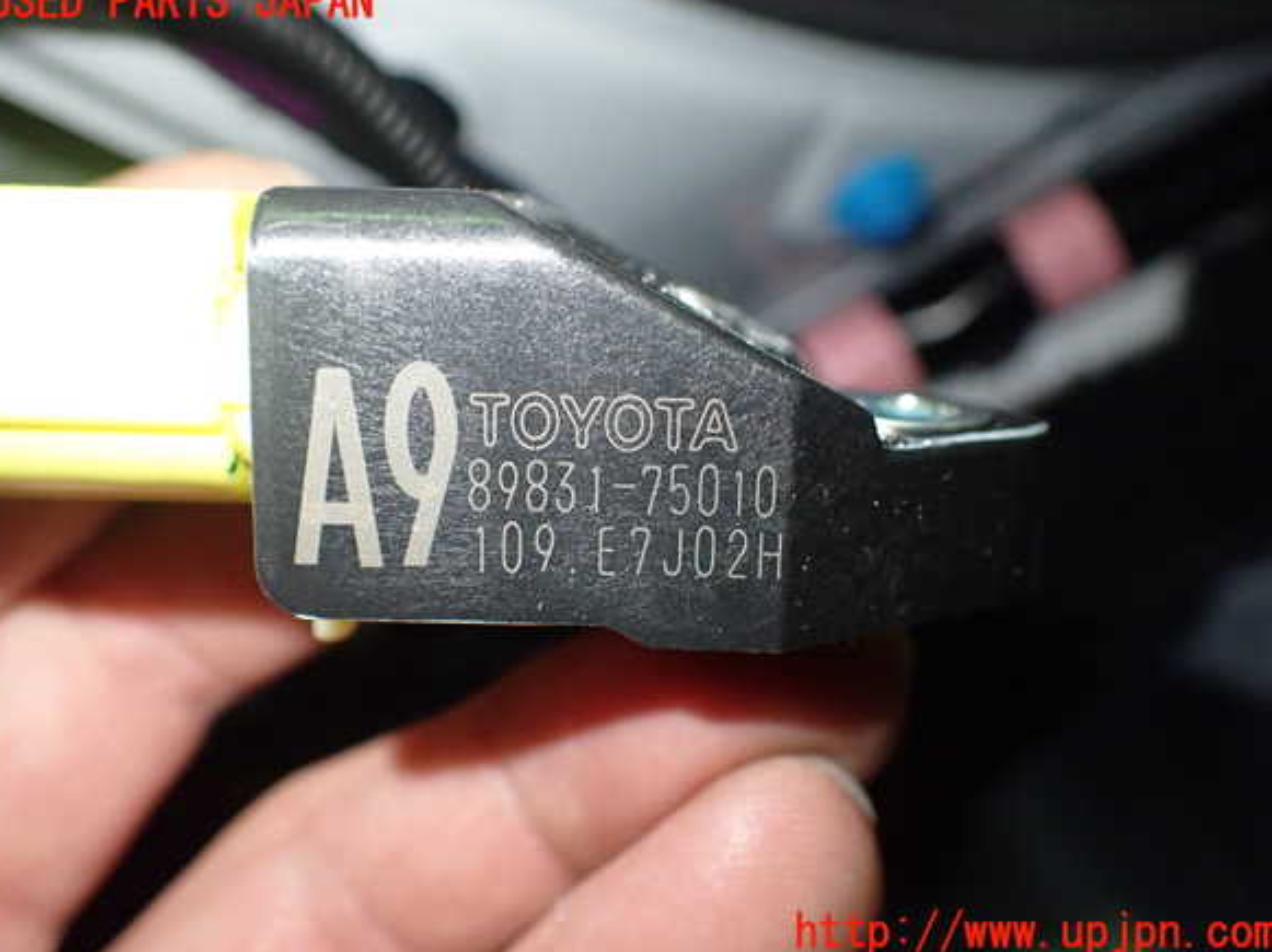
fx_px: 1138
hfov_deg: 58.4
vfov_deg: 45.4
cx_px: 633
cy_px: 468
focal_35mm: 31
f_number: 2.3
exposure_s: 1/125
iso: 640
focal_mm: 5.4
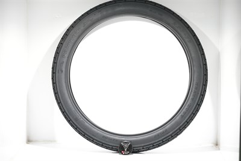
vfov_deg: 16.1
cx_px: 120
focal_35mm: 85
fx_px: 569
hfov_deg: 23.9
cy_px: 80
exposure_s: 1/50
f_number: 3.2
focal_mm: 85
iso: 80
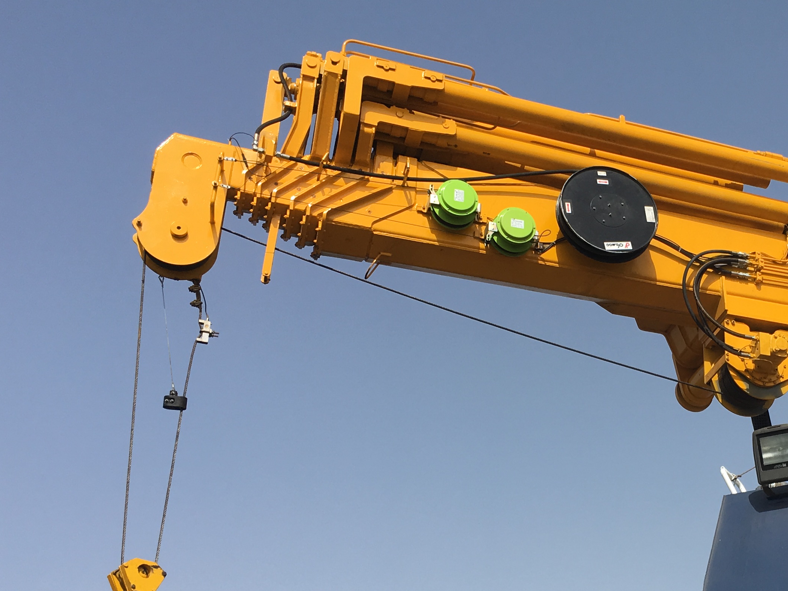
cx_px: 686
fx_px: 1275
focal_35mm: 56
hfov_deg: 32.9
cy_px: 462
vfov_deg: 25.7
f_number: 2.2
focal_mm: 4.15
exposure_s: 1/2024
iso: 25
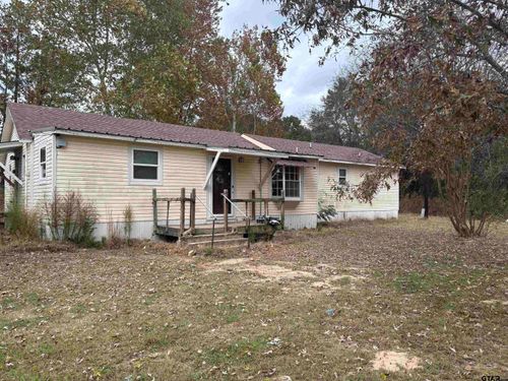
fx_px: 382
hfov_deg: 67.3
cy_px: 190
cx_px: 254
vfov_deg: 53.1
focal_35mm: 26
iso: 50
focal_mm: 5.96
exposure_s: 1/747
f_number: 1.6
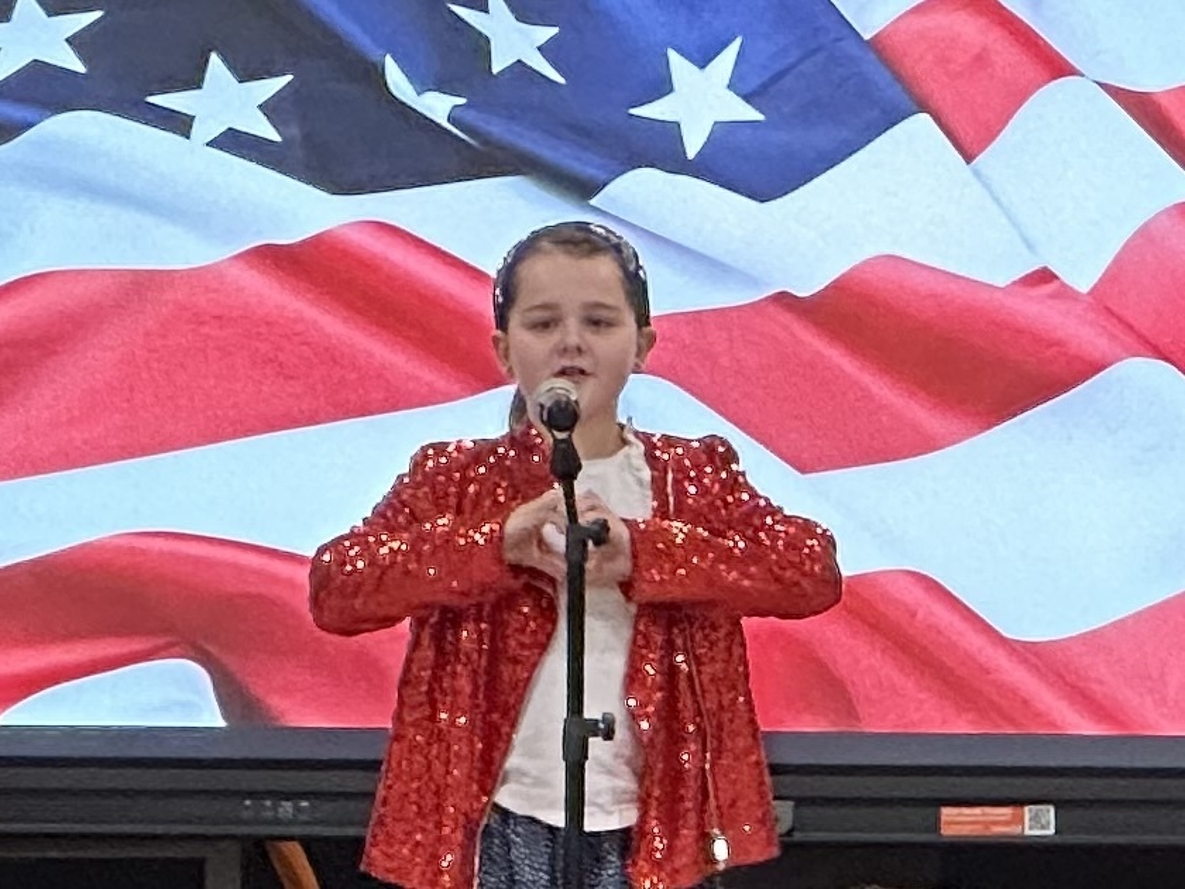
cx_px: 592
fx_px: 2636
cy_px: 444
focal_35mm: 77
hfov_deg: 25.3
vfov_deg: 19.1
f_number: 2.8
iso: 400
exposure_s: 1/60
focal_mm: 9
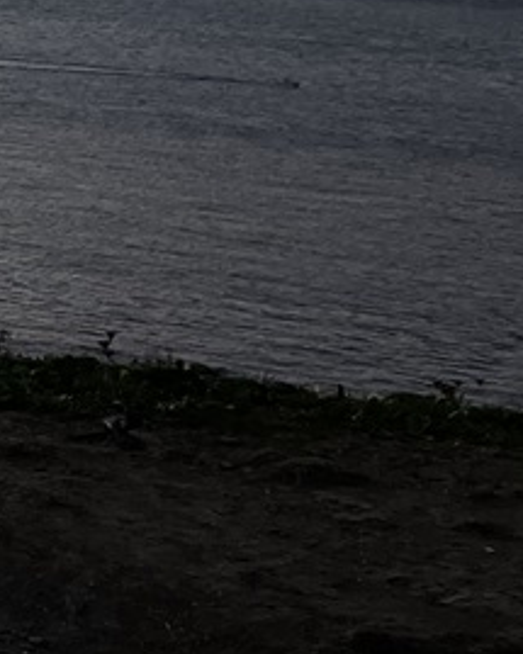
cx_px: -888
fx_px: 2362
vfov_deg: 15.1
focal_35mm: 122
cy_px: -168
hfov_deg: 10.2
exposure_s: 1/121
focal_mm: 3.99
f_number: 1.8
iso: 32
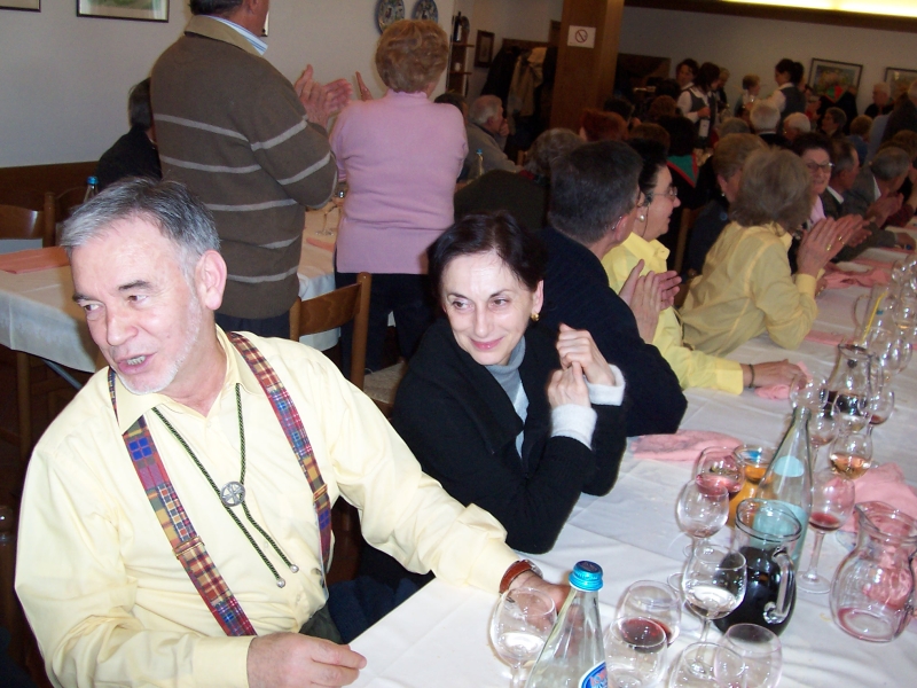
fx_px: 980
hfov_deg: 50.1
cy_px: 344
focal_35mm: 37
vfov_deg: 38.7
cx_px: 458
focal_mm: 5.6
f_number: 2.8
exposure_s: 1/60
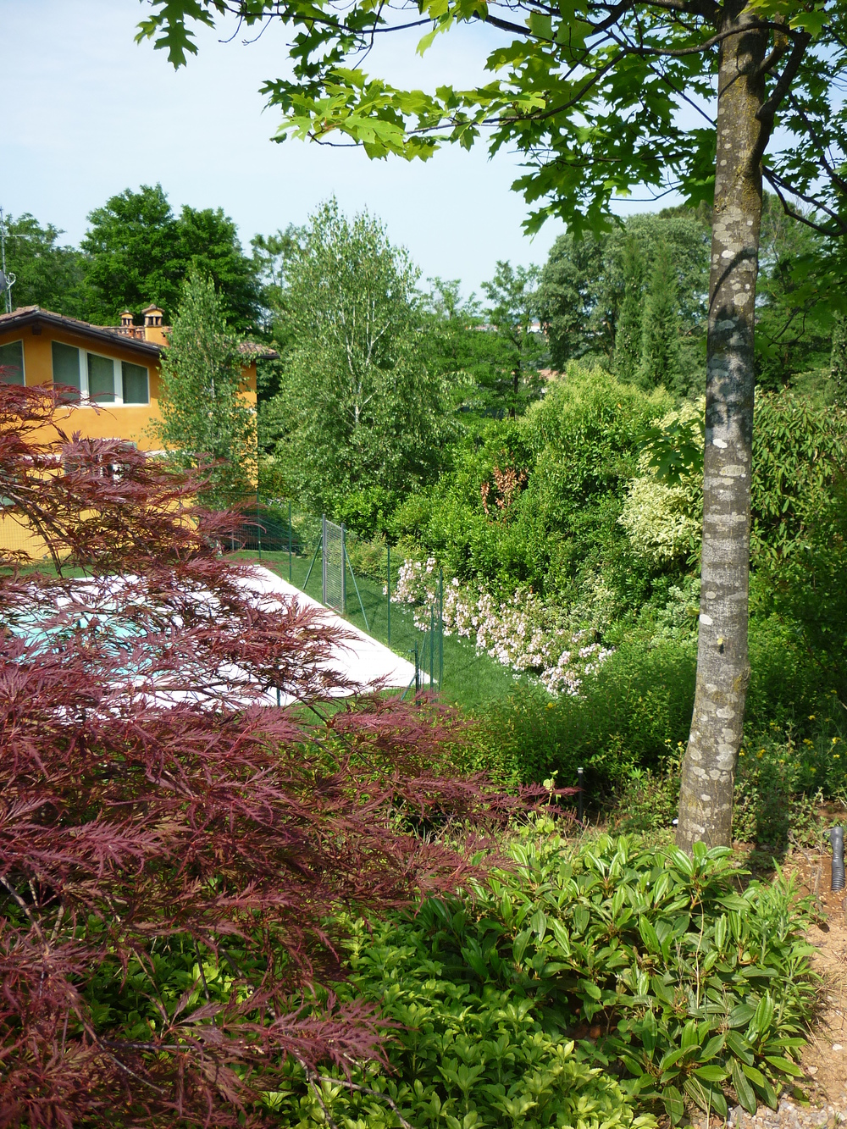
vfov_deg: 55.3
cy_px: 564
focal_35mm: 33
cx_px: 424
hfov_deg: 43.0
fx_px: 1076
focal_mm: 5.5
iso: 80
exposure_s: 1/640
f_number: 2.8
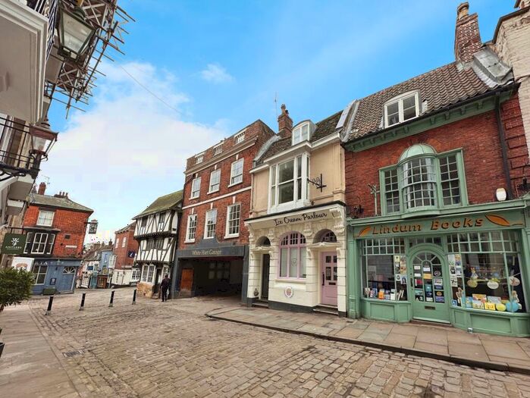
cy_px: 199
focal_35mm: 14
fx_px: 214
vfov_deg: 85.7
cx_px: 265
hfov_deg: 102.0
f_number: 2.2
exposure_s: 1/137
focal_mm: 2.22
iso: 40
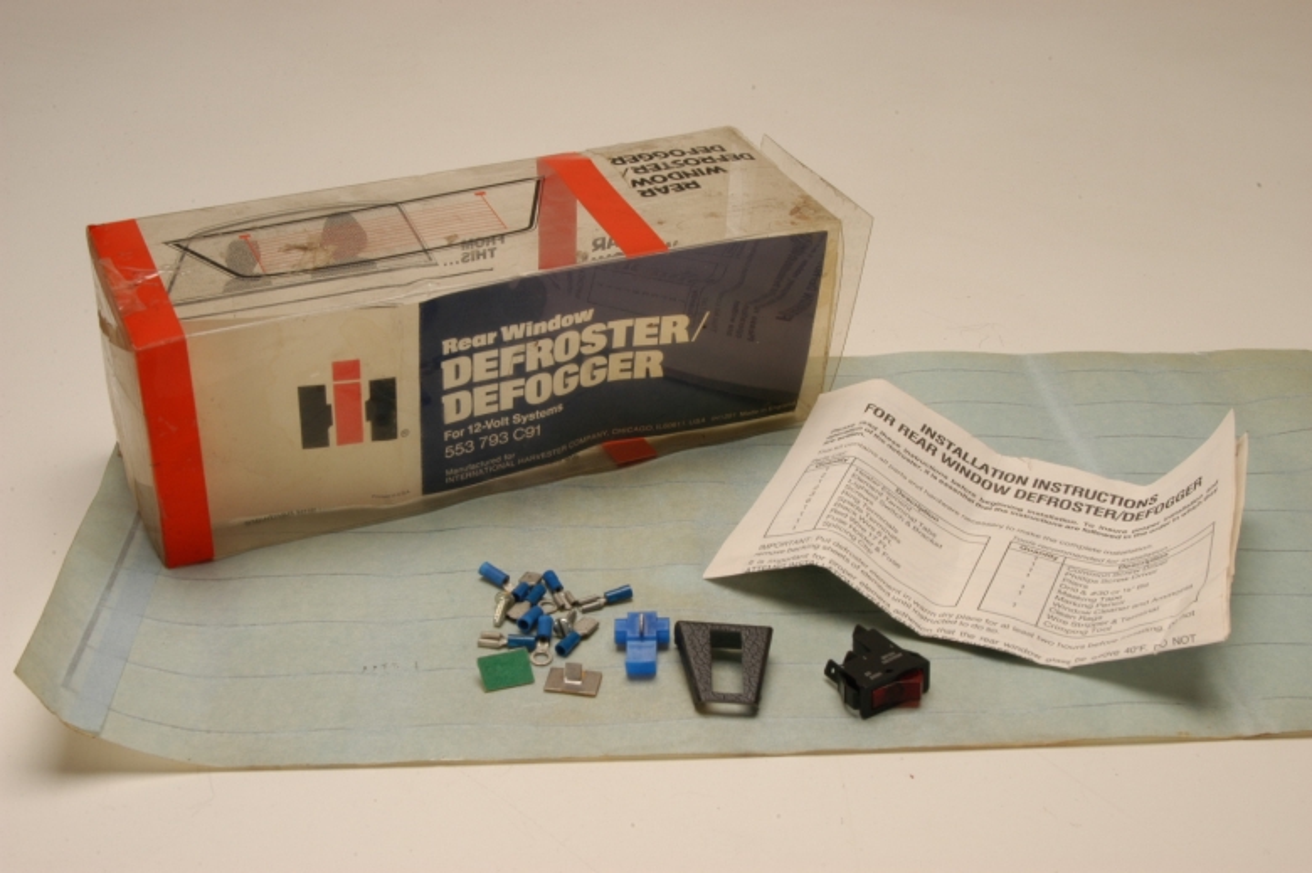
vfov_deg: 28.0
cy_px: 436
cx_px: 656
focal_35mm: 48
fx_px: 1748
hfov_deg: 41.1
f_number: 16
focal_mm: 32
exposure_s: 1/125
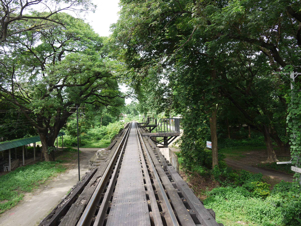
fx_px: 243
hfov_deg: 63.4
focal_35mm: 28
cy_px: 113
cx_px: 150
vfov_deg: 49.7
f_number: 4.5
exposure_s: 1/125
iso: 100
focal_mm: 14
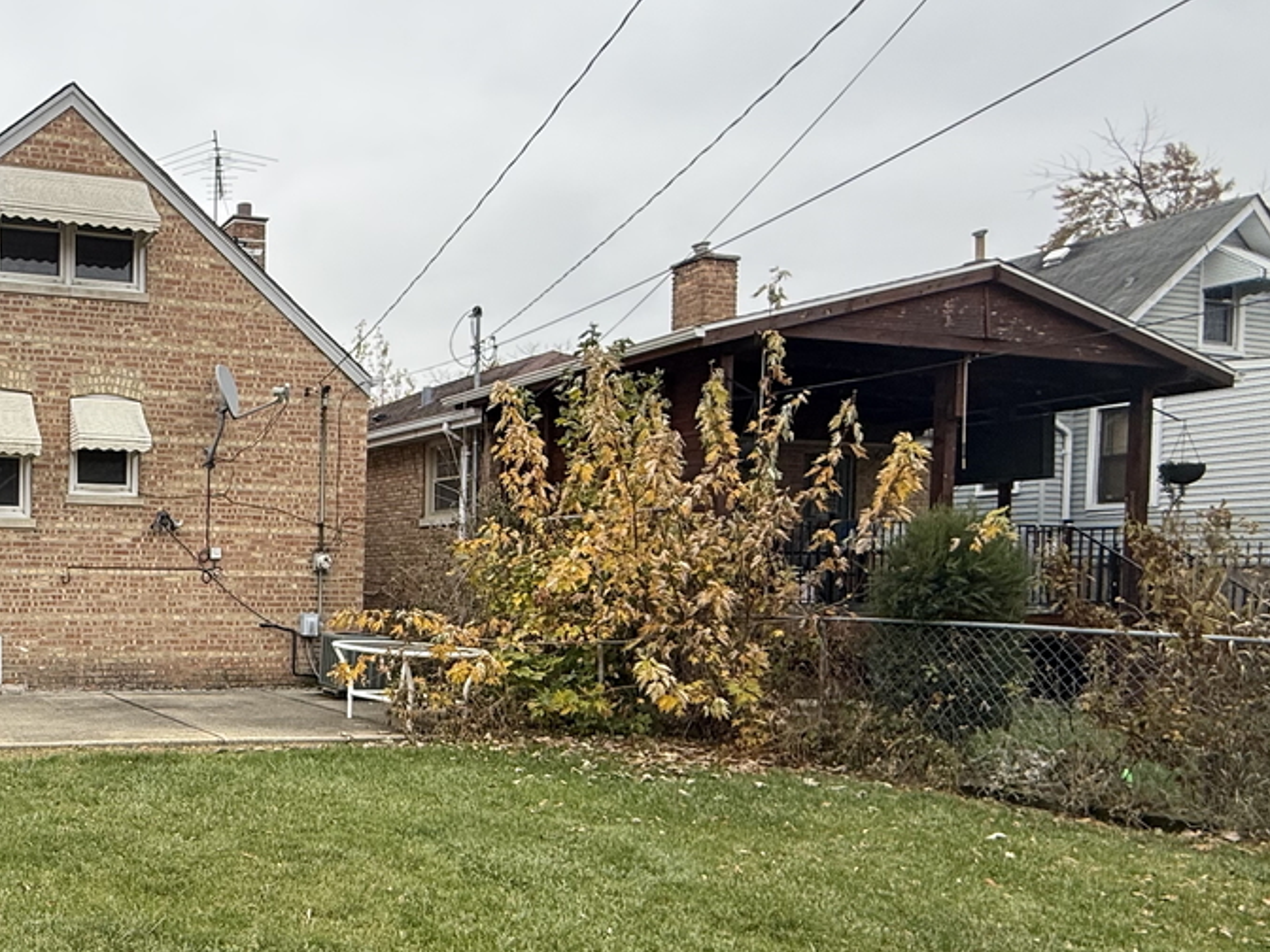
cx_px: 127
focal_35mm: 30
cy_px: 616
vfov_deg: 46.2
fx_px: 1101
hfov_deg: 52.7
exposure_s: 1/353
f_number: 2.2
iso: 50
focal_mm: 2.22
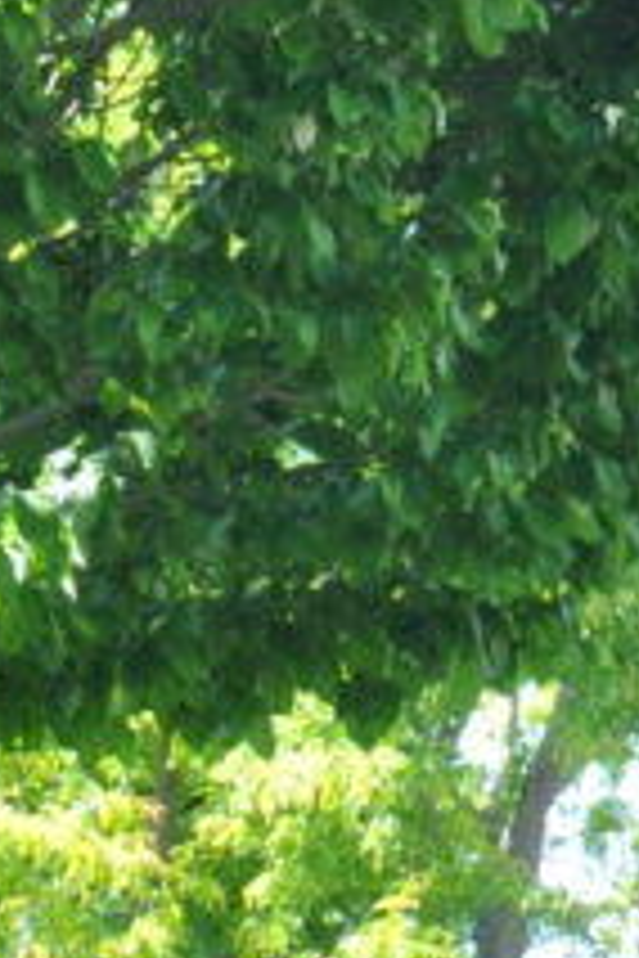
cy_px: 1745
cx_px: 315
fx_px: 3259
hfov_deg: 11.2
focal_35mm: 122
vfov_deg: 14.6
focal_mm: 17
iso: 1000
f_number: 5.6
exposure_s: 1/640
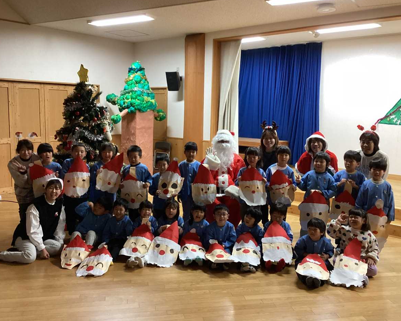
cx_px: 198
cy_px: 159
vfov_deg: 44.5
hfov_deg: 54.2
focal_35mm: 33
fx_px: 392
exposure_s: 1/50
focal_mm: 3.3
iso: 200
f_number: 2.4
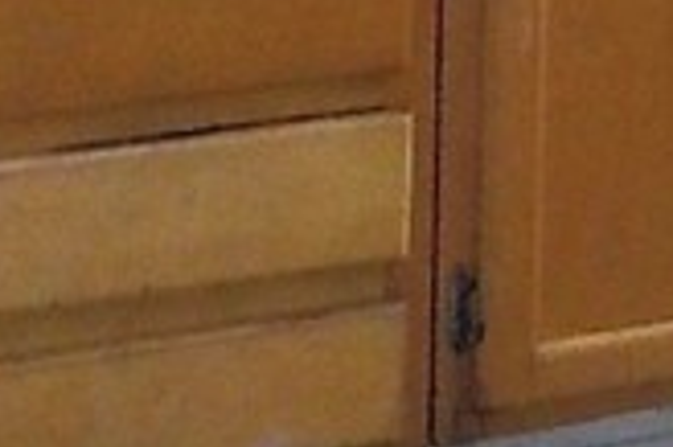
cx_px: 1276
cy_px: -861
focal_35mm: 195
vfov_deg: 6.5
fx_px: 3642
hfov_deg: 9.9
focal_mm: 4.1
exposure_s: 1/30
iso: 320
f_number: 3.3
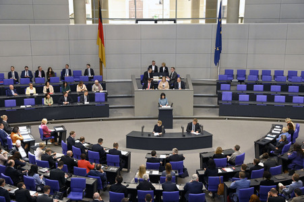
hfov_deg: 32.4
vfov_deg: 21.9
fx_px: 523
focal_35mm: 62
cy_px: 101
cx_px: 152
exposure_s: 1/320
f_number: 6.3
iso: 6400
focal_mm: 62
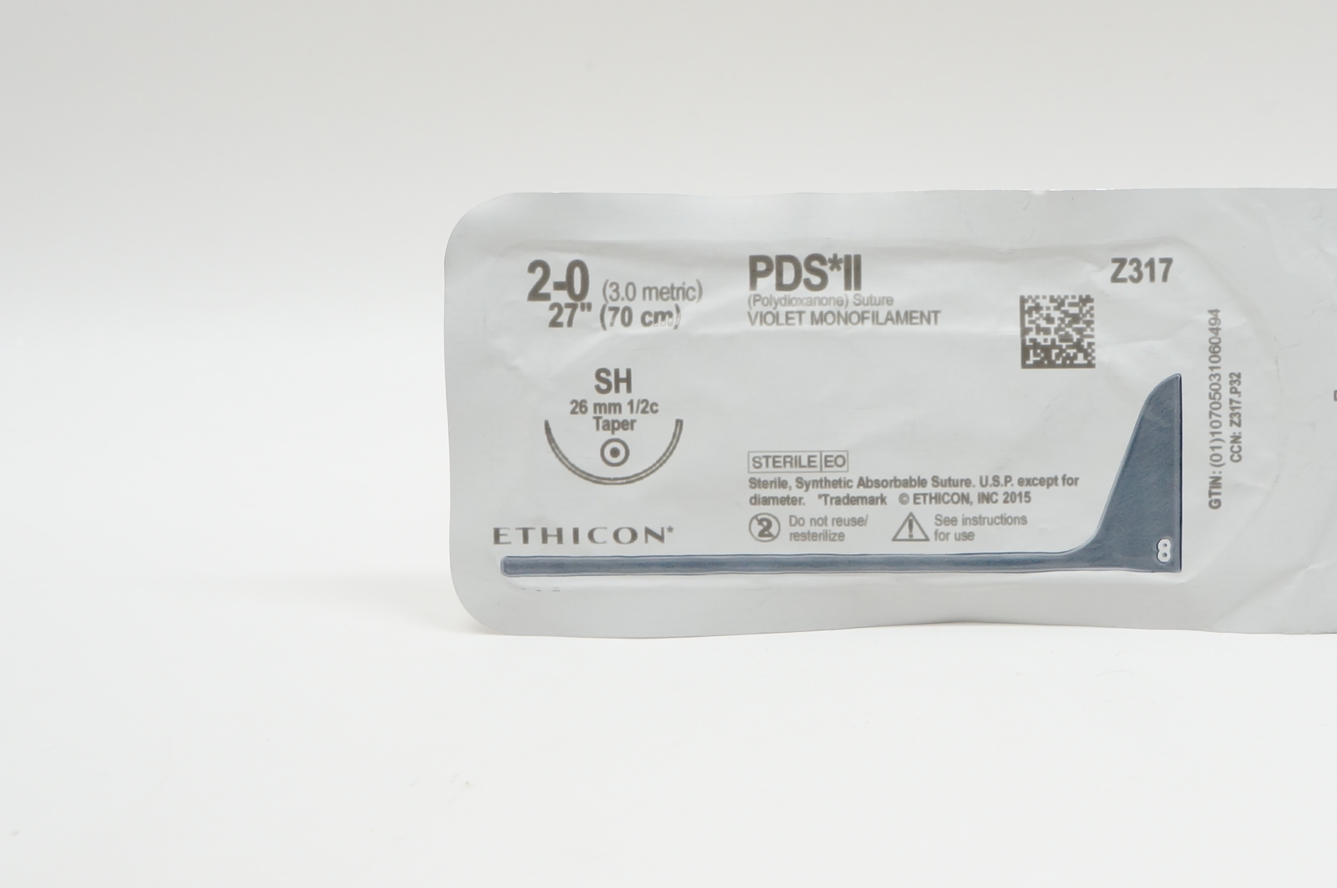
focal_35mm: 64
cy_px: 394
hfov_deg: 31.0
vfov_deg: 21.3
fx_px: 2366
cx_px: 1015
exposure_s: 1/50
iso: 400
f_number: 6.3
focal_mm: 27
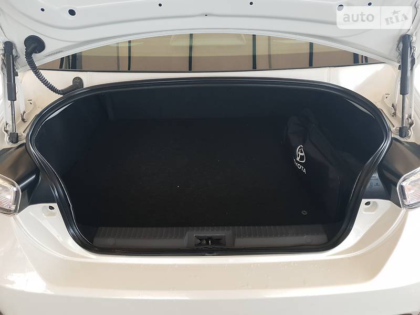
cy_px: 158
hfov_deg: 67.3
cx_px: 210
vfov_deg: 53.1
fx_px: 315
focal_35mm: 26
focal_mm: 4.3
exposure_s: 1/60
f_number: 1.5
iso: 125
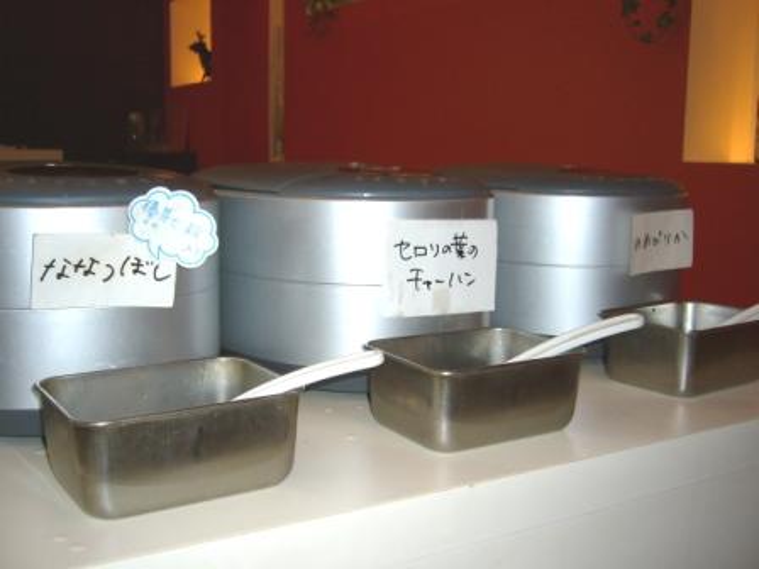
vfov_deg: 37.7
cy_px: 284
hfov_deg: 49.0
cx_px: 380
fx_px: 833
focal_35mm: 38
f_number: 2.8
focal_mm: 5.8
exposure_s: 1/60
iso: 100
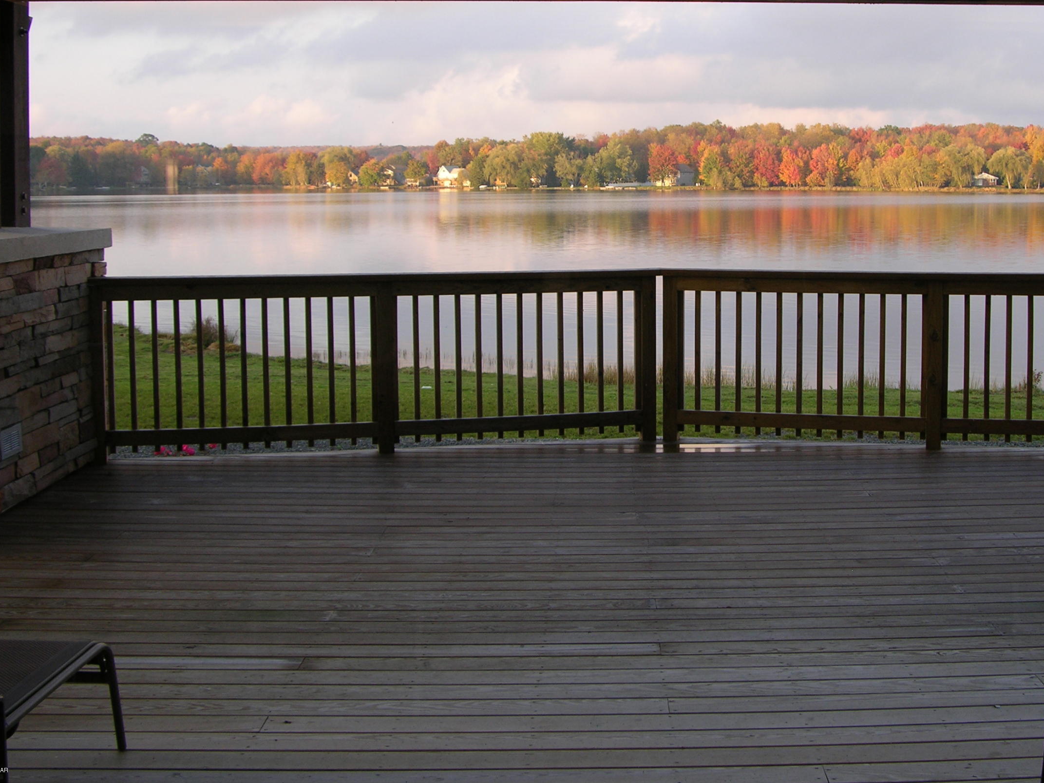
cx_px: 672
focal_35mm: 49
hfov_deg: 38.6
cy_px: 256
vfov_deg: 29.5
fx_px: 1478
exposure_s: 1/58.2
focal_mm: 8.9
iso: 50
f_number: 3.5
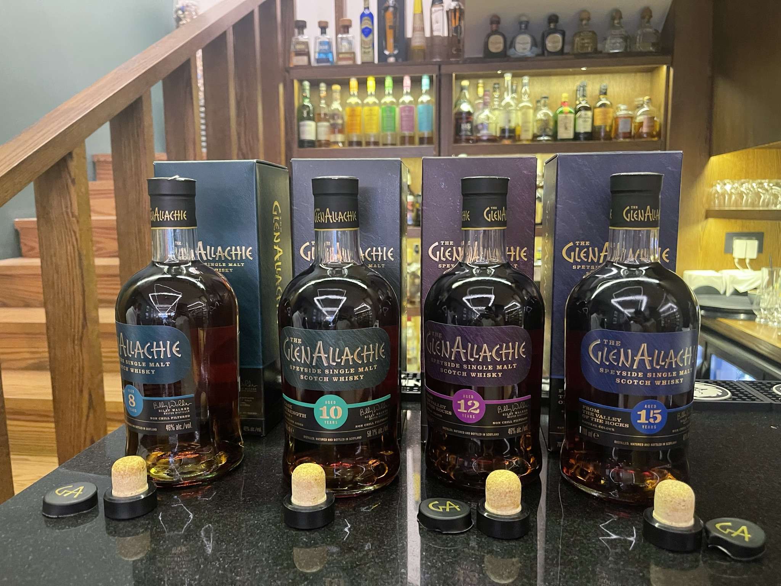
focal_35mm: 26
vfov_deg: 53.1
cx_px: 390
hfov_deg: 67.3
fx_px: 587
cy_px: 293
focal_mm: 5.1
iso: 800
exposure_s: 1/30
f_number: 1.6
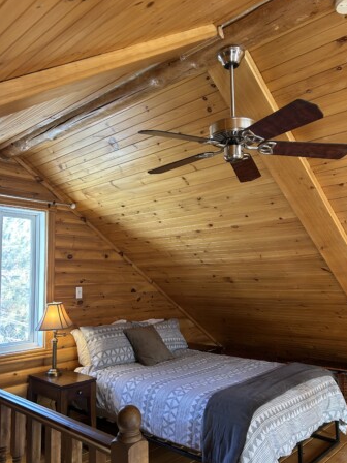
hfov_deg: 48.2
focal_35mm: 29
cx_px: 160
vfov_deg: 61.6
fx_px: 388
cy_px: 244
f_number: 1.5
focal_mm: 5.7
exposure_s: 1/60
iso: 160
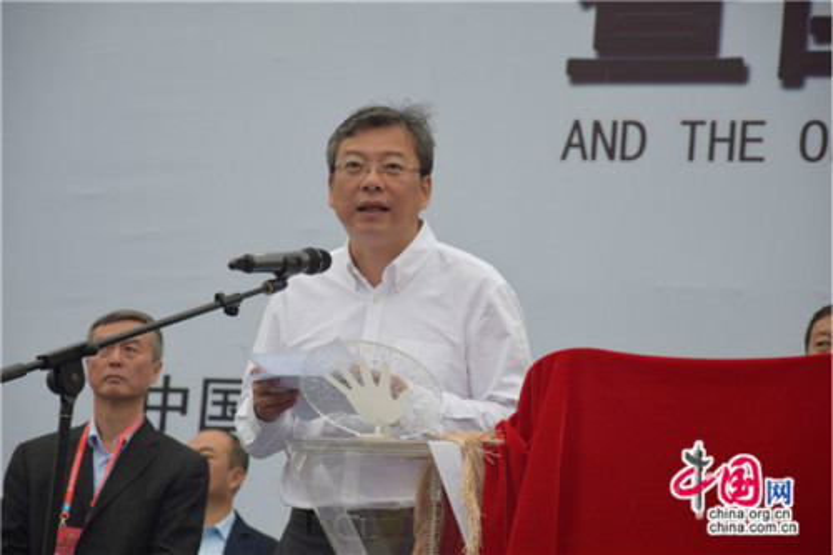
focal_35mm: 158
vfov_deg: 8.7
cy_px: 278
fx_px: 3643
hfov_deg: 13.0
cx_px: 416
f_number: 5.6
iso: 400
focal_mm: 105
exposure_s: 1/250
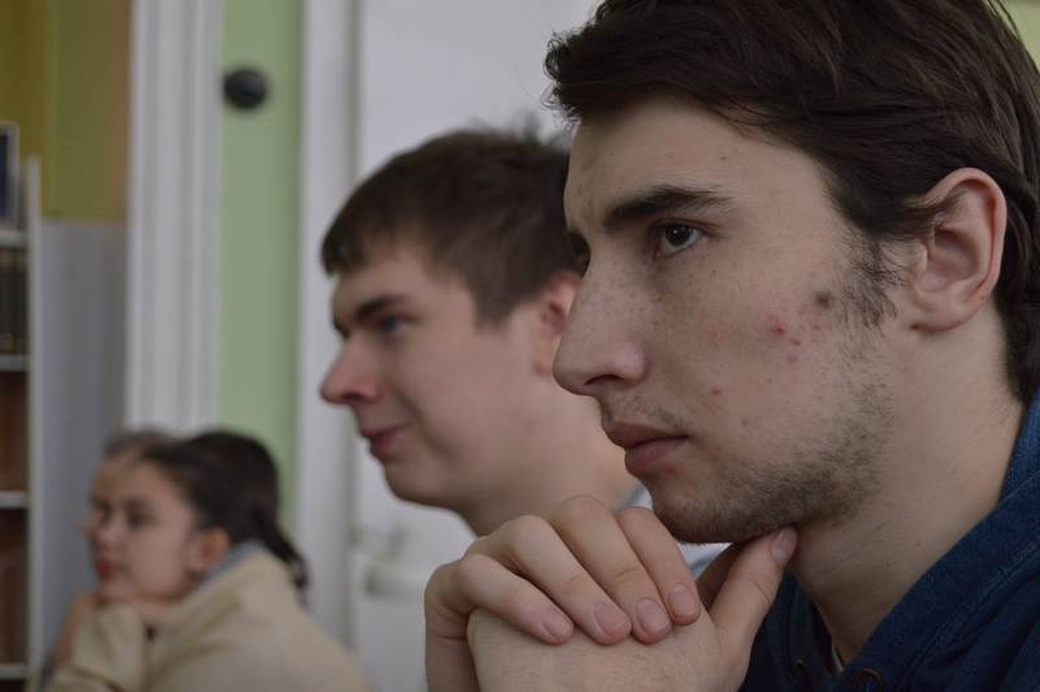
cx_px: 520
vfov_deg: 16.5
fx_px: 2381
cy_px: 346
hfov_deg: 24.6
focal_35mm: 82
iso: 1600
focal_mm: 55
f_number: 5.6
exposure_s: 1/60
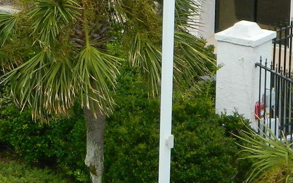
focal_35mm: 438
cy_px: -11
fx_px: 3496
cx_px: -37
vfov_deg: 3.0
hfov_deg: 4.8
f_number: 4.5
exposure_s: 1/500
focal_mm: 18.6
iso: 100
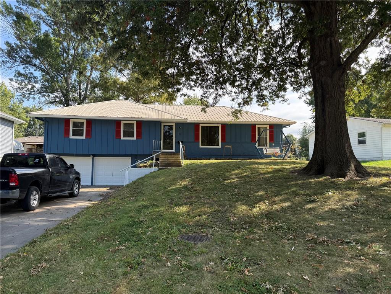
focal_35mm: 24
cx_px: 196
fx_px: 271
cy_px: 147
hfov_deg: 71.6
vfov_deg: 56.8
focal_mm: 6.76
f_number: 1.78
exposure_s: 1/1553
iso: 100
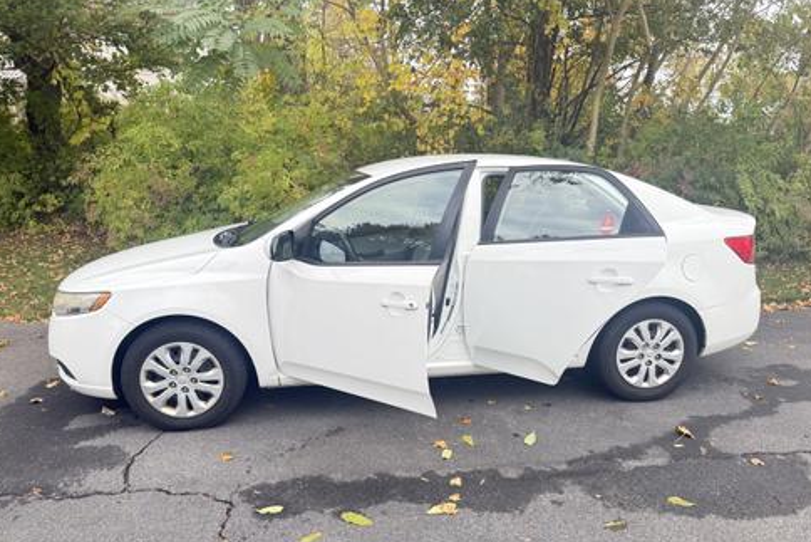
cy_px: 300
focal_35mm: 26
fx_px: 586
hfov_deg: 69.4
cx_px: 411
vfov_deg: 49.5
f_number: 1.78
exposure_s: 1/433
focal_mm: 6.76
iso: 100
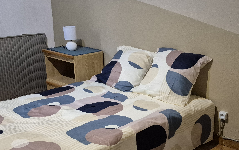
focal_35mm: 46
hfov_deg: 43.0
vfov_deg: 27.5
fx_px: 300
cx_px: 156
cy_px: 116
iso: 1600
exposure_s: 1/100
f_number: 1.8
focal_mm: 5.4
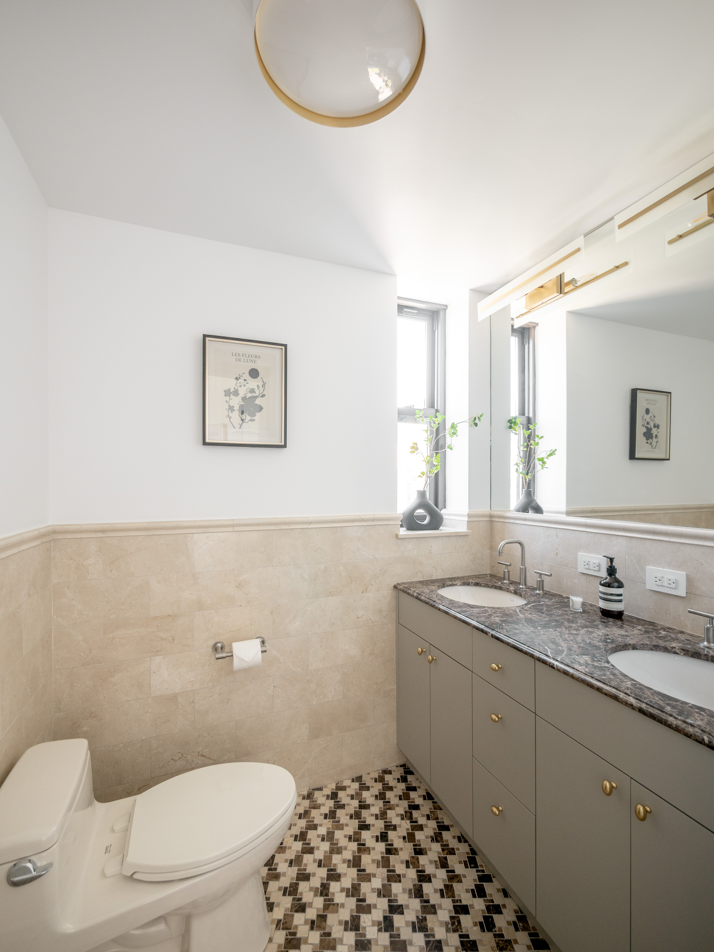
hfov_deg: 85.7
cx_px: 357
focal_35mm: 14
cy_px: 476
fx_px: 385
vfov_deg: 102.1
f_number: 4
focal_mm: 7
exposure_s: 1/20
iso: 200
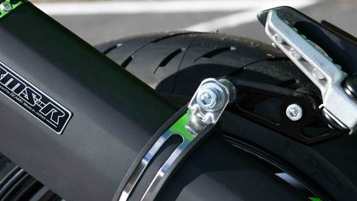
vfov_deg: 8.7
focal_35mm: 140
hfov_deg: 15.3
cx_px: 143
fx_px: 1326
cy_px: 154
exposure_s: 1/640
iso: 200
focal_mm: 70
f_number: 7.1
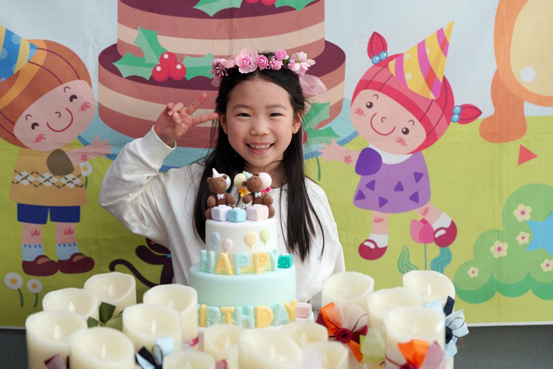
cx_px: 276
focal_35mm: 70
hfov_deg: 28.8
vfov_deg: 19.5
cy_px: 184
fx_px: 1075
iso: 320
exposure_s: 1/160
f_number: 4
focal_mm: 70
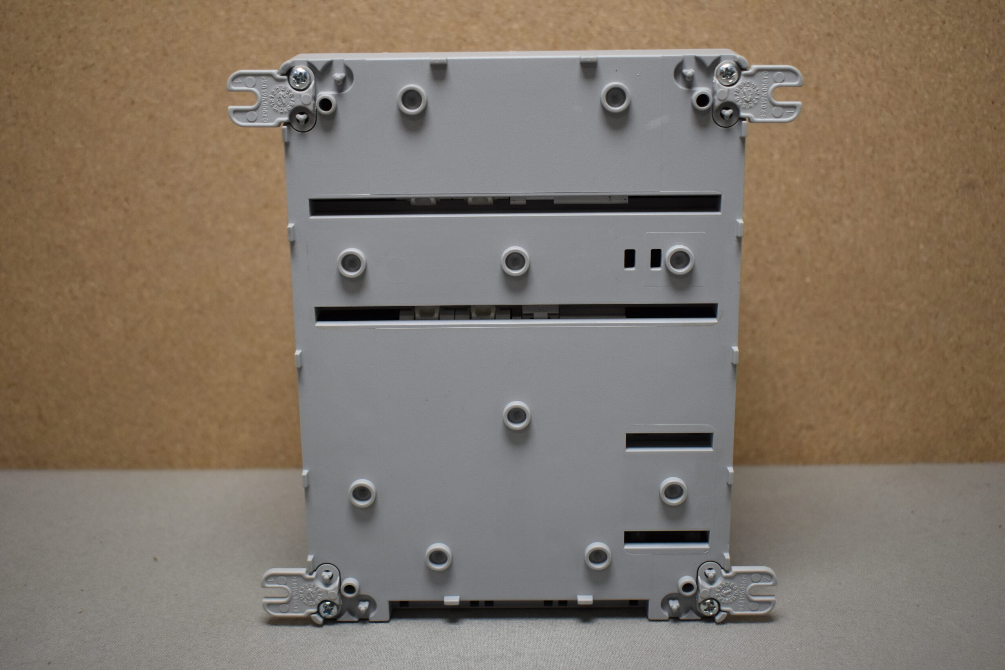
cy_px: 335
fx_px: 1214
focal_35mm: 44
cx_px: 502
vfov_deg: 30.9
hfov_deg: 45.0
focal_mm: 29
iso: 640
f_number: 4.2
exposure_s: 1/250
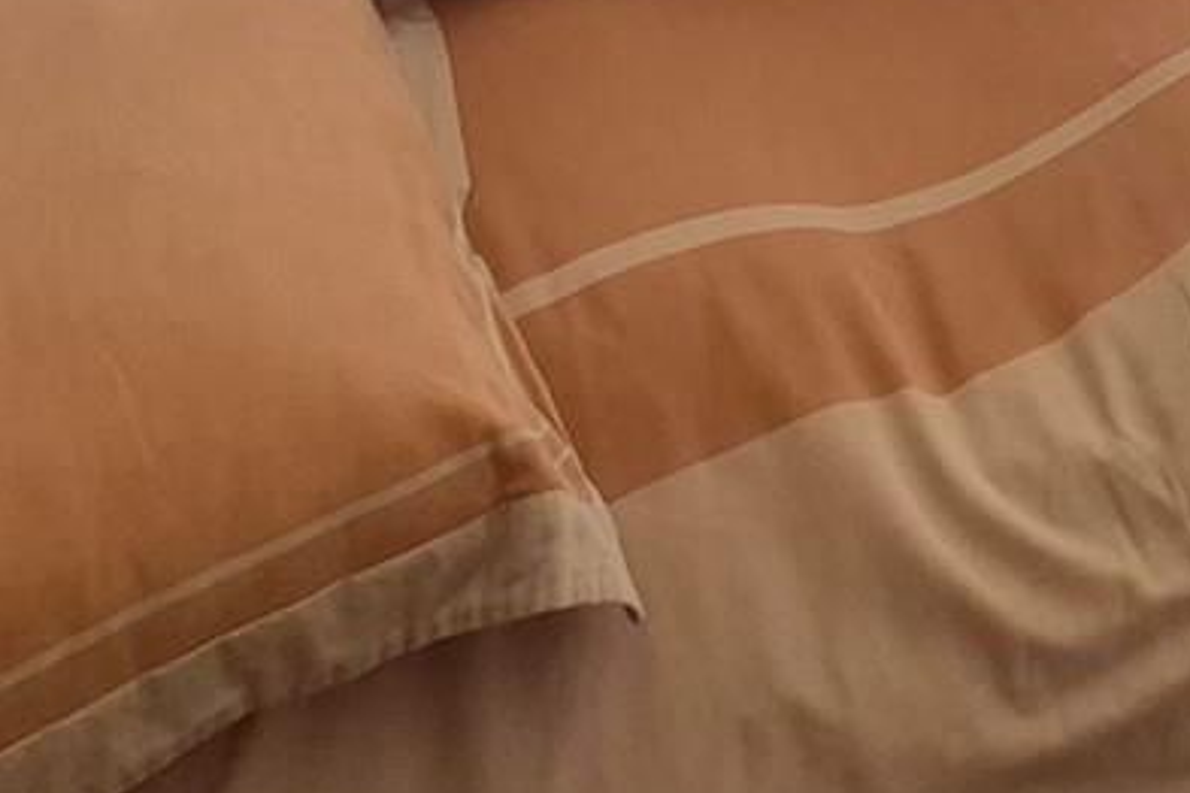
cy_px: -938
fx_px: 1818
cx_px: 1741
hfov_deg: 26.9
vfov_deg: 16.3
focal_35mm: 55
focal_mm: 1.74
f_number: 2.2
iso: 50
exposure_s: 1/120
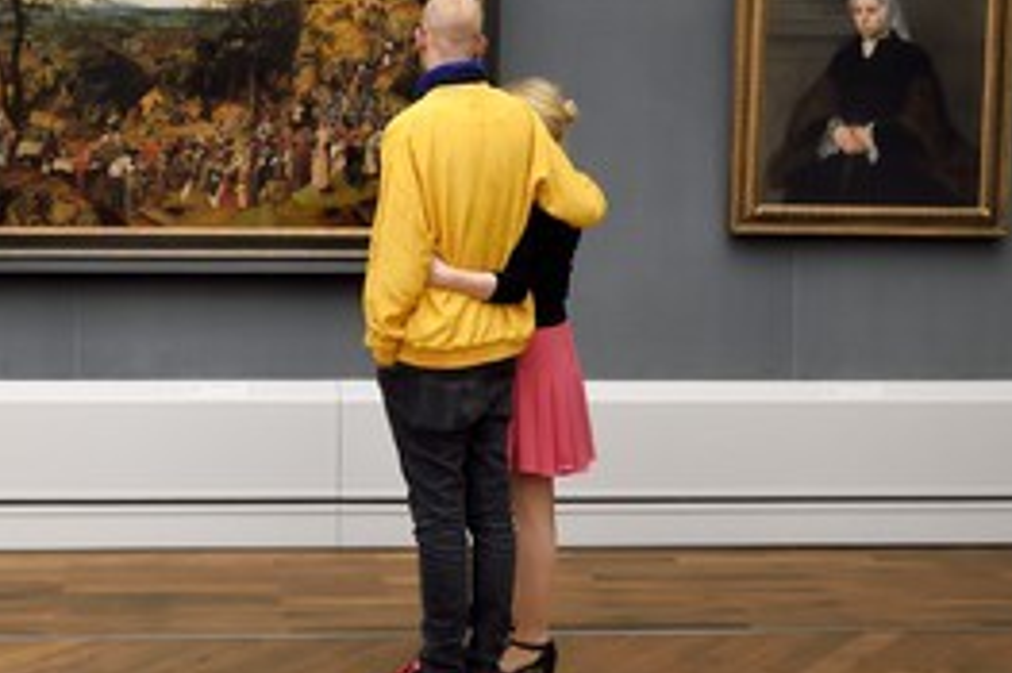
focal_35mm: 51
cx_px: 279
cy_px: 204
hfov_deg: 38.1
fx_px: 1433
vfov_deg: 26.2
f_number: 8
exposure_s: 1/80
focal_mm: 32
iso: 3200
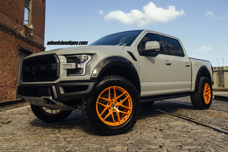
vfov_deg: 37.8
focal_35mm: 35
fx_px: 222
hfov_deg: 54.4
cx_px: 114
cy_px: 76
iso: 400
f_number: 3.5
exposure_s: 1/2000
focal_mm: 35
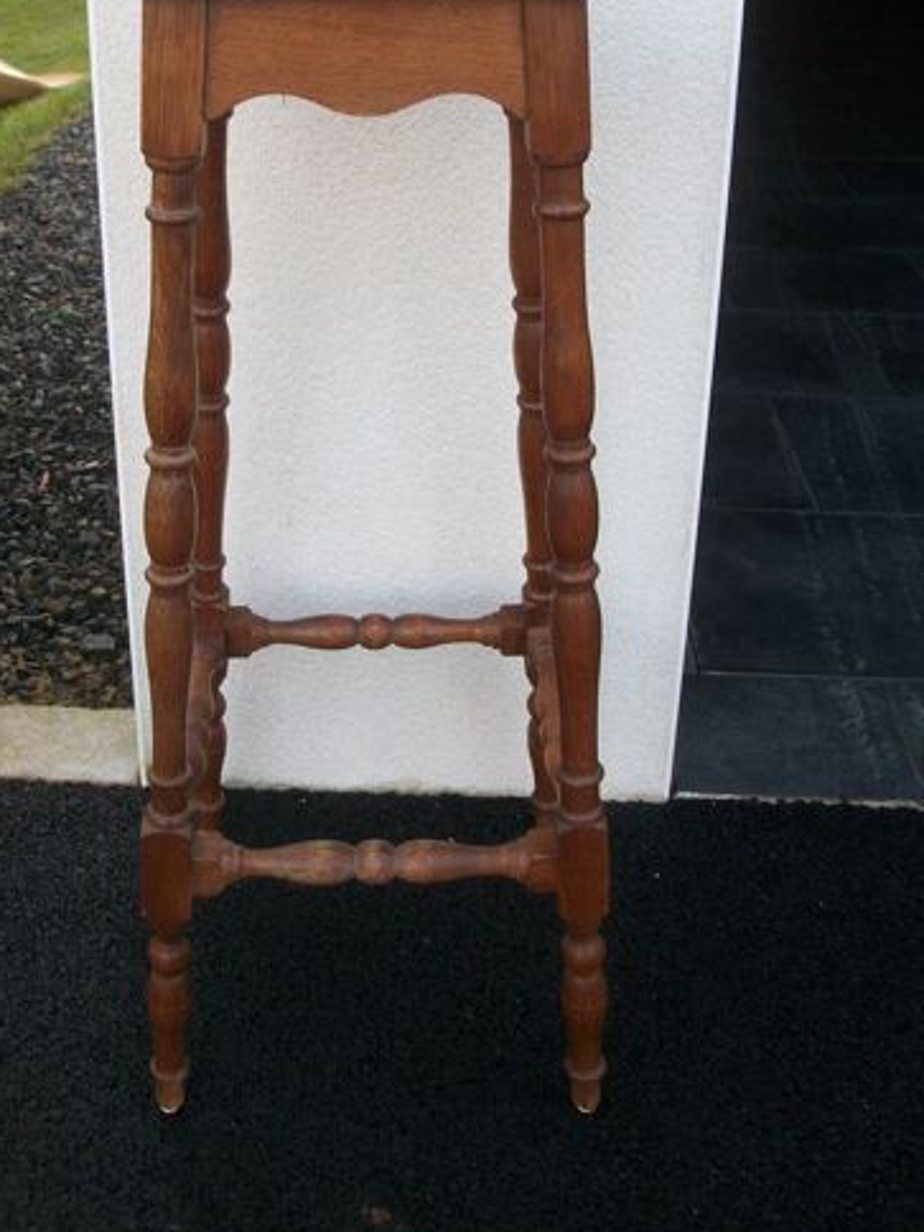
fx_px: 1459
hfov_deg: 35.1
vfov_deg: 45.5
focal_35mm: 41
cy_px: 491
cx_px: 395
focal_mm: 5.7
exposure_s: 1/88.3
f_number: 2.9
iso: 80
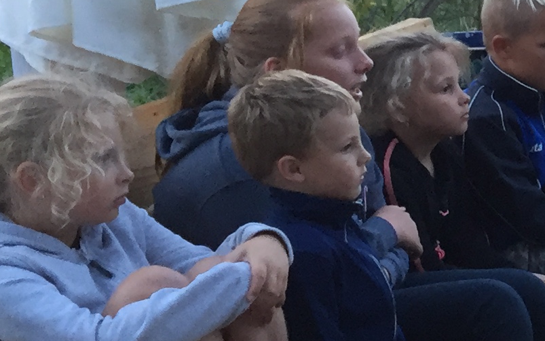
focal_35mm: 125
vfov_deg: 10.5
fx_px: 1857
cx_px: 1102
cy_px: 162
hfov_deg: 14.0
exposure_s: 1/33
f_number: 2.2
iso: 100
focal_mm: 4.15
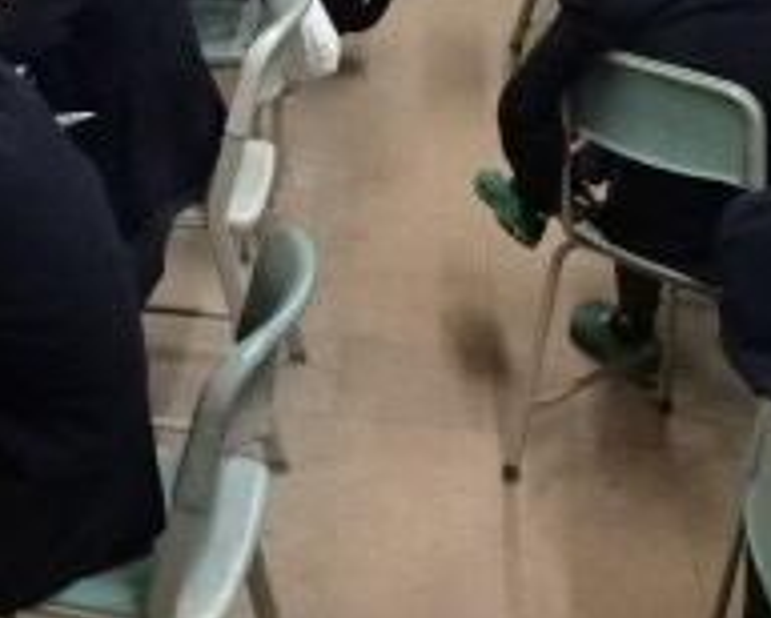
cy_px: -273
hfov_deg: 23.9
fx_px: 1782
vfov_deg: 17.9
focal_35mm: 78
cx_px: 112
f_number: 3.5
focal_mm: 4.1
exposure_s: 1/30
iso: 640
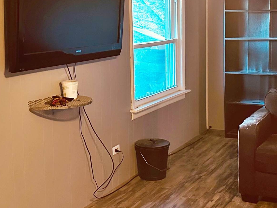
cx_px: 179
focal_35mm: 63
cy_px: 73
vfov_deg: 23.2
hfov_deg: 30.5
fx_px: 504
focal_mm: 6.86
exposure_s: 1/40
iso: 800
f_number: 1.78
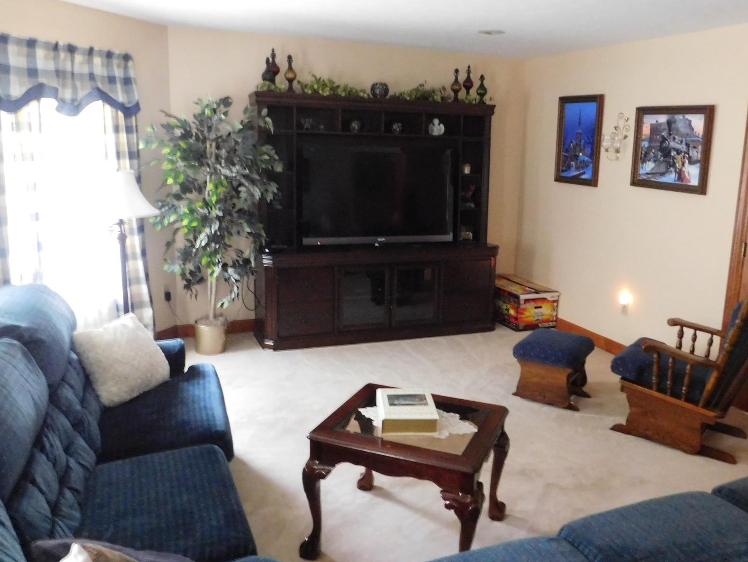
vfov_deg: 46.7
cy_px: 253
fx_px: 648
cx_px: 403
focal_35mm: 30
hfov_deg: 59.9
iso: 800
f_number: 3
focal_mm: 4
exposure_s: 1/6
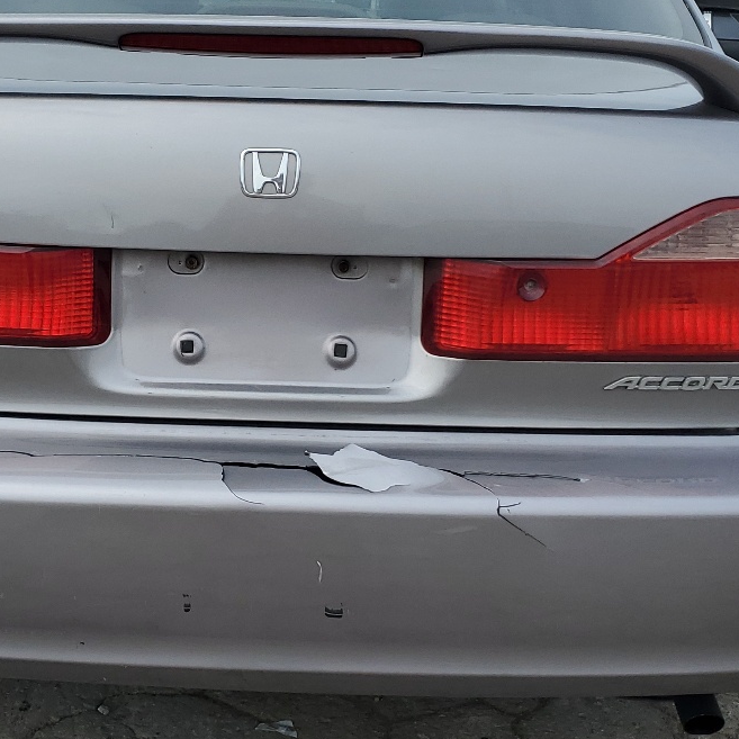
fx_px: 1353
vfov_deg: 30.5
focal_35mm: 56
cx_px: 249
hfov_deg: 30.3
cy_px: 340
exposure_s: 1/2000
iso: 50
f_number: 1.5
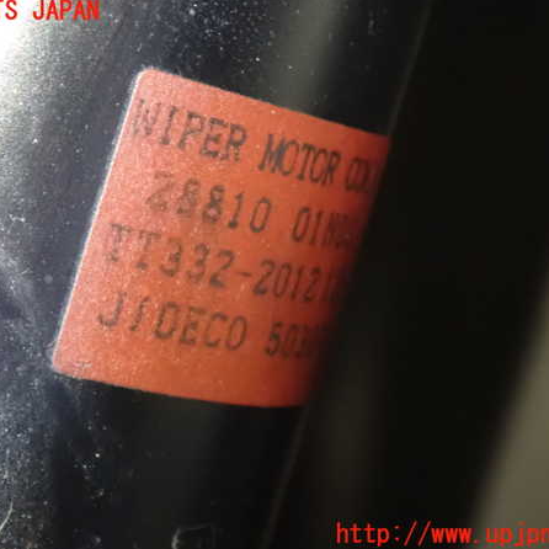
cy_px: 273
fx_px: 2135
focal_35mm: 119
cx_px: 245
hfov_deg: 14.6
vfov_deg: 14.7
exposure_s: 1/13
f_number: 4.9
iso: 1600
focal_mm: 18
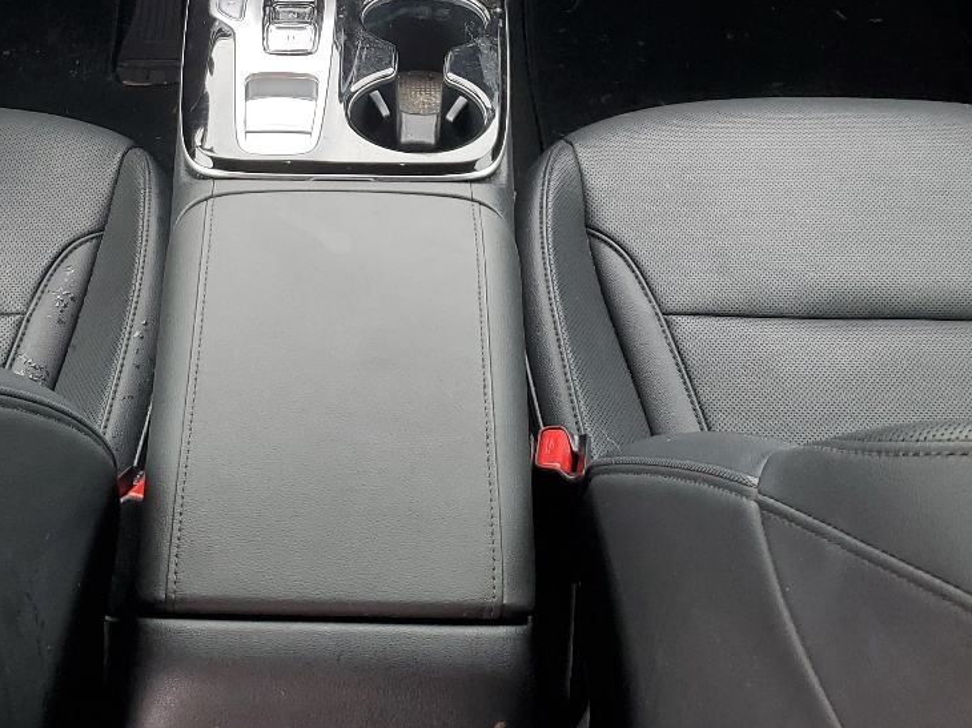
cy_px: 28
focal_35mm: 57
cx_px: 336
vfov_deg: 24.6
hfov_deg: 33.5
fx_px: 1600
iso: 50
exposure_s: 1/217
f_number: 1.5
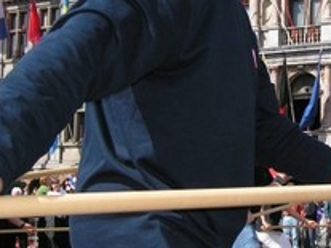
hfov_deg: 20.9
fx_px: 879
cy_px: 87
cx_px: 294
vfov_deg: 16.0
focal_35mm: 92
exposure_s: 1/800
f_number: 2.8
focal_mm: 6.3
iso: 50
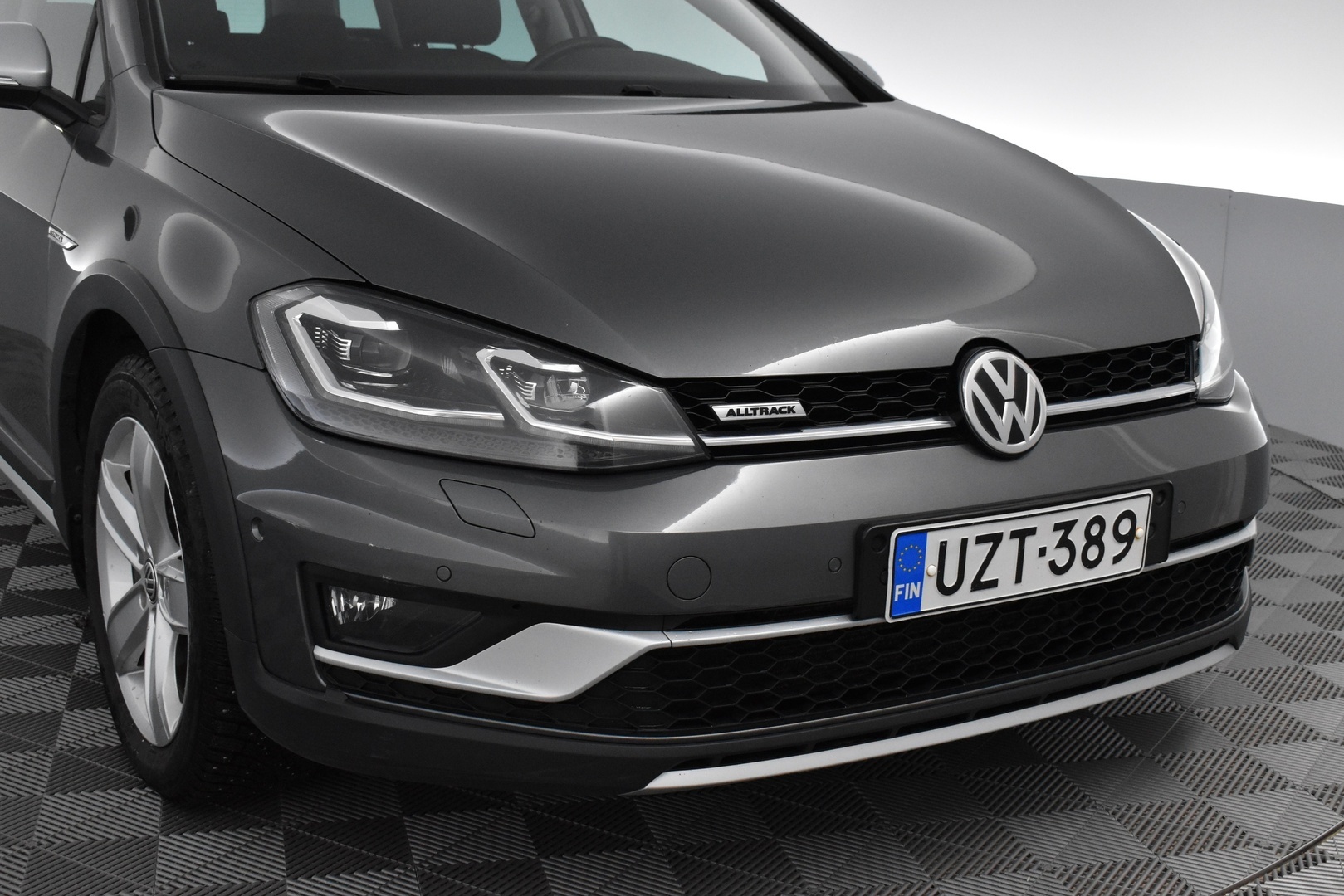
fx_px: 1736
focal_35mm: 46
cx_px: 672
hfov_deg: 42.3
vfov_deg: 29.0
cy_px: 448
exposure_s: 1/160
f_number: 6.3
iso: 3200
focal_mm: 31
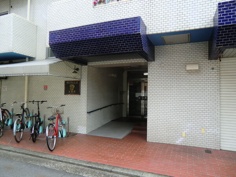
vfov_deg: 56.8
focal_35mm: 24
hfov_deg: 71.6
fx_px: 164
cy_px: 88
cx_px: 118
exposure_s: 1/160
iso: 64
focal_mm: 4.3
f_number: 3.2
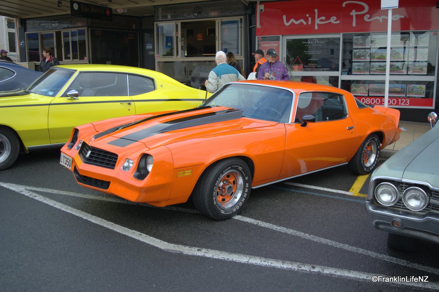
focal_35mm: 36
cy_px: 146
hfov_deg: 53.1
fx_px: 439
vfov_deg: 36.9
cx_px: 220
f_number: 4
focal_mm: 24
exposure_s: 1/250
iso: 100
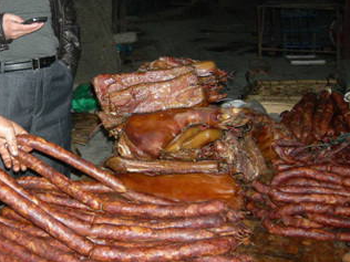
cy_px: 72
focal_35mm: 57
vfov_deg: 25.4
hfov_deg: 33.0
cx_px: 79
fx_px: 576
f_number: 2.7
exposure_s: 1/60.1
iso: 200
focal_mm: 7.5
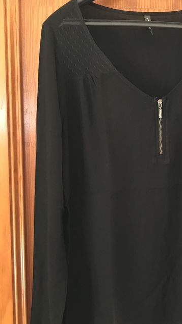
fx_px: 412
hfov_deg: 24.4
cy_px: 179
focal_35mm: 48
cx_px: 150
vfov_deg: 42.9
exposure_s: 1/11
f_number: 1.8
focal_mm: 3.99
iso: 100
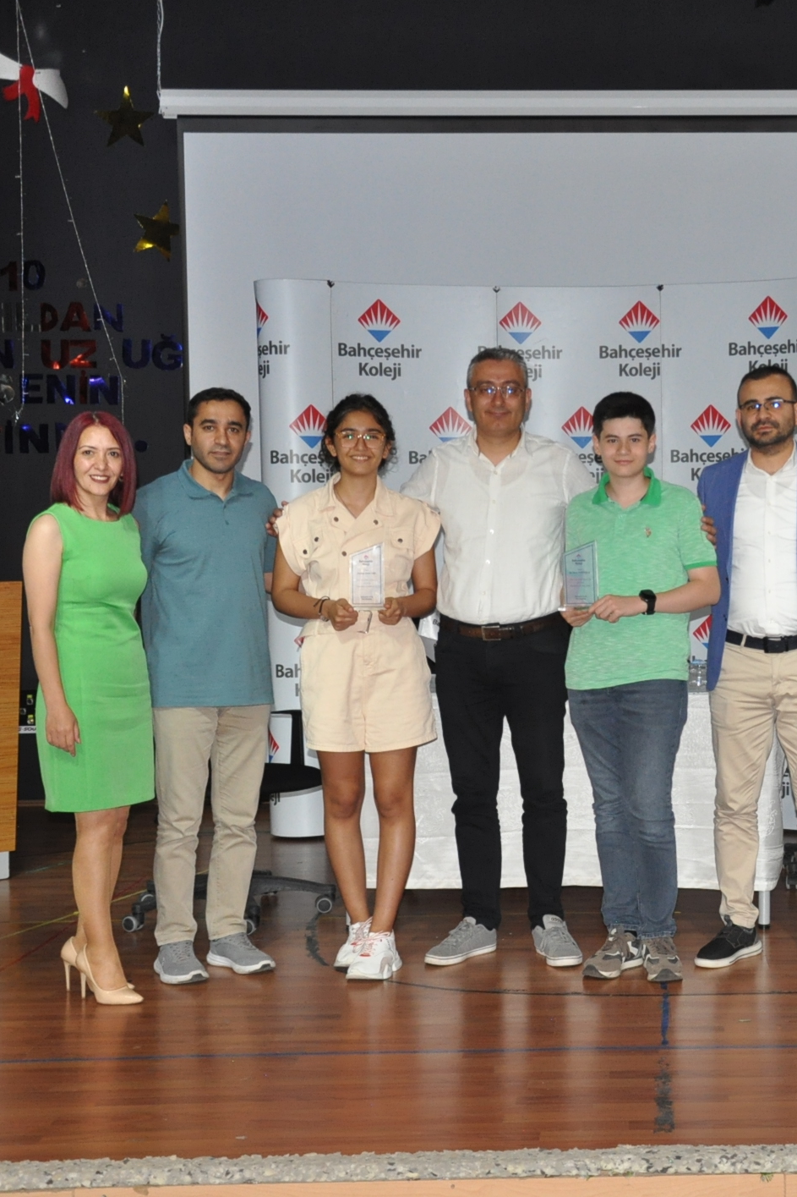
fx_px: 1885
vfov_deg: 35.2
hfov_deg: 23.2
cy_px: 596
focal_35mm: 57
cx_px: 722
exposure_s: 1/60
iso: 1250
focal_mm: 25
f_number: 4.5
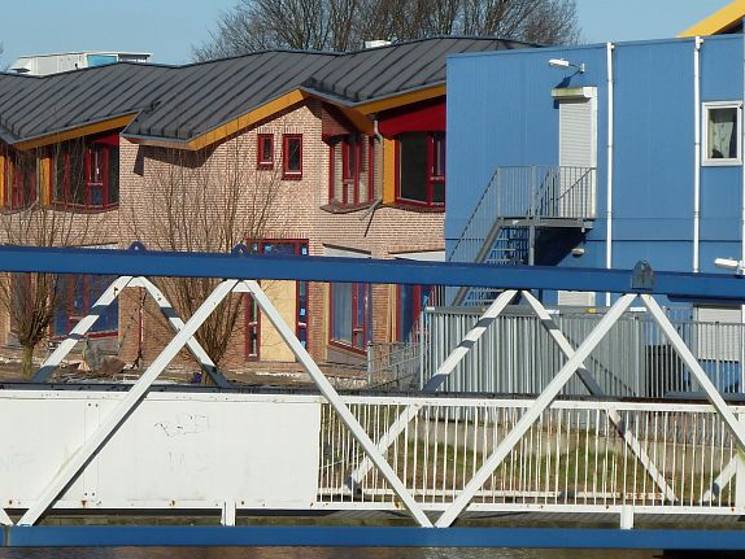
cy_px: 298
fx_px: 4263
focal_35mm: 198
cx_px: 248
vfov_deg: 7.5
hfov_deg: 10.0
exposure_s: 1/500
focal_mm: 18.2
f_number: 5.6
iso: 80
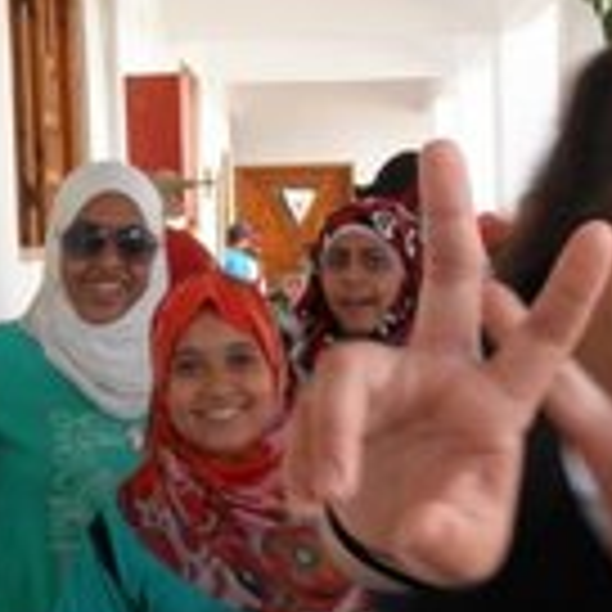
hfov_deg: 15.3
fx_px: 2280
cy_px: 434
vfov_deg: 15.2
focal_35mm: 114
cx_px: 306
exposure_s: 1/80
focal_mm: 6.1
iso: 64
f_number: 3.2
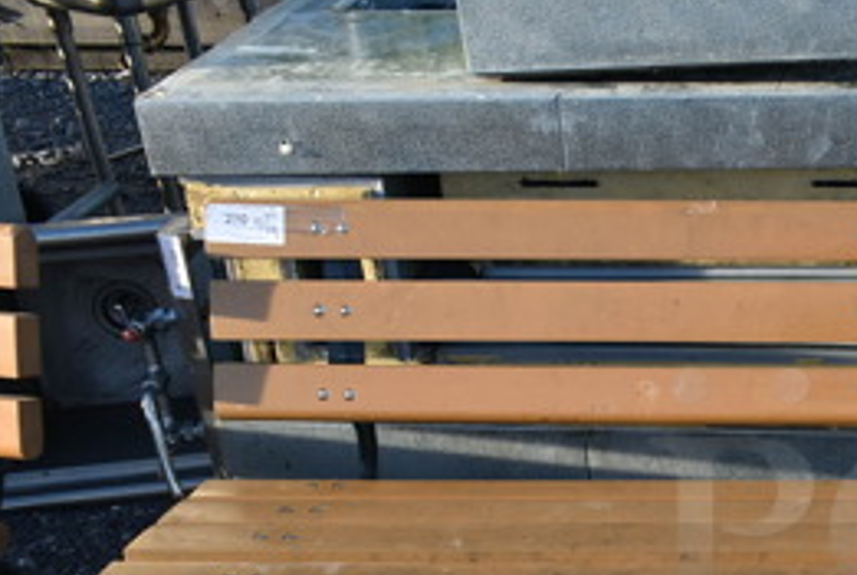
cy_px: 519
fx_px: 1502
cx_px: 893
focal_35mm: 63
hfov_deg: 29.4
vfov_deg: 21.2
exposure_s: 1/125
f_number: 5.6
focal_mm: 18
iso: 100
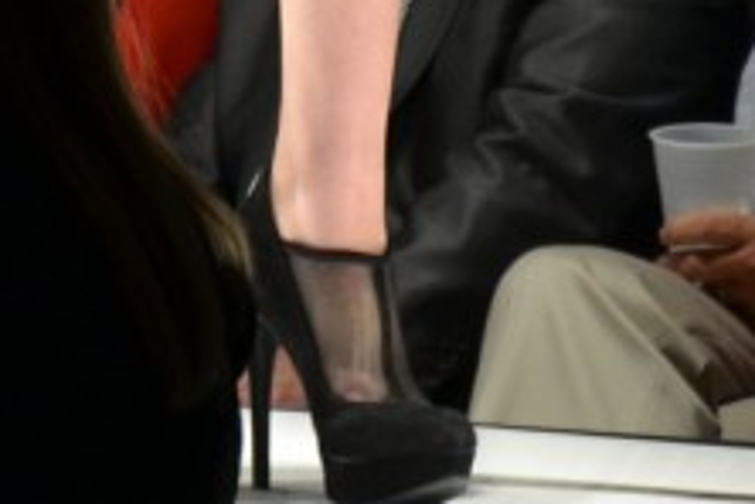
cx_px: 68
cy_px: -1161
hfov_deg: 4.2
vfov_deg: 2.8
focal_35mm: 485
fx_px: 10171
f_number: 5.3
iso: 720
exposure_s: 1/60
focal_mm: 70
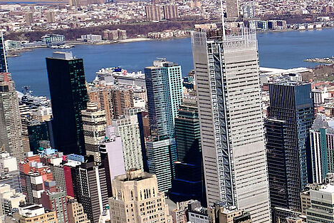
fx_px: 807
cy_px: 100
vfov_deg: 15.7
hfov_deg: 18.4
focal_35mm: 87
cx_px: 600
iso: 200
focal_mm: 11
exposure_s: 1/1000
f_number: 5.6
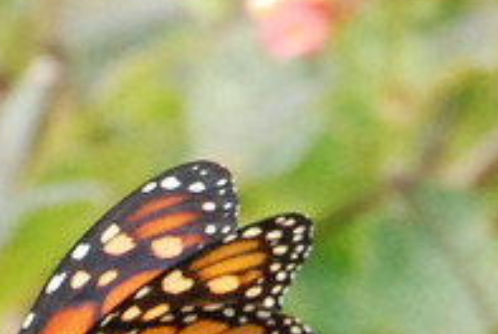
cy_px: 369
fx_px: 12690
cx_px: 192
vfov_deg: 1.5
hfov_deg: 2.2
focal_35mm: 916
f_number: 11
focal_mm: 200
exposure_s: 1/500
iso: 1600
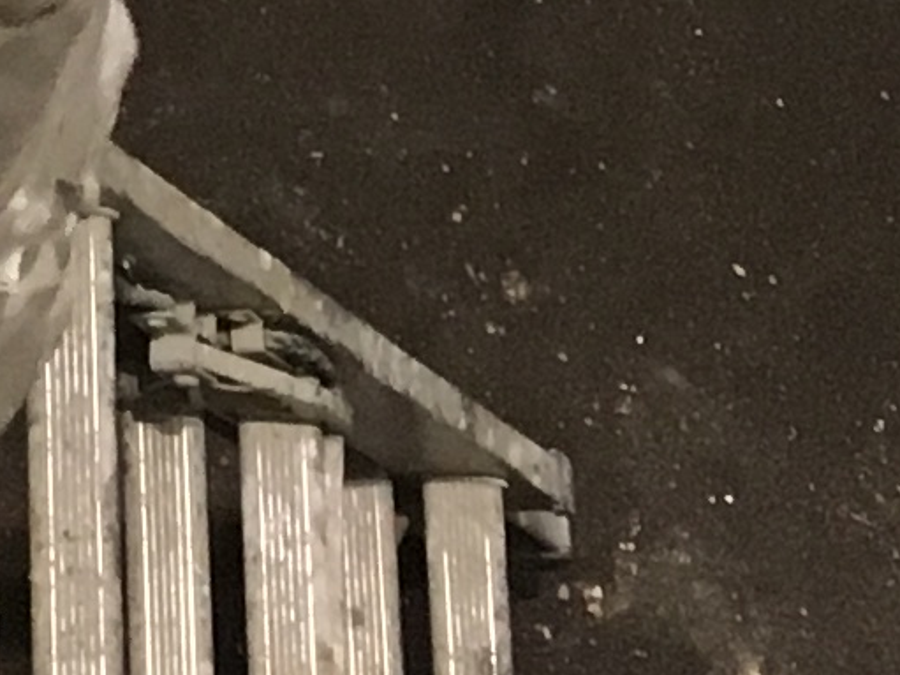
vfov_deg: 5.6
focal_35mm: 229
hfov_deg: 8.0
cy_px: -1962
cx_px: -1247
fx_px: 5952
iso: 160
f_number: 2.2
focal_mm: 4.15
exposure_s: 1/33
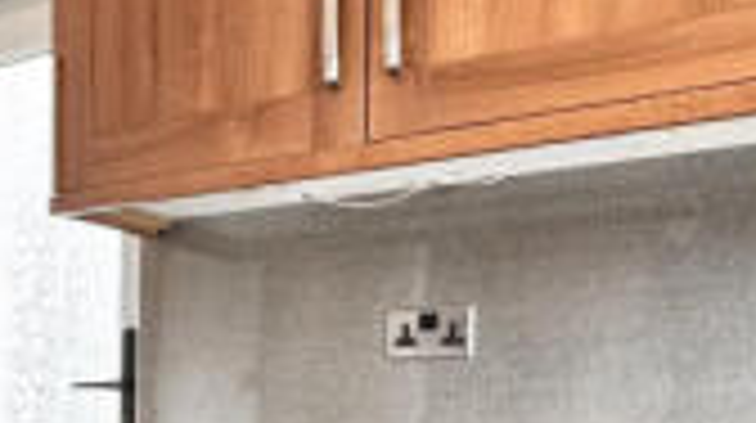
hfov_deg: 38.0
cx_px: 173
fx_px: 1061
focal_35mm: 53
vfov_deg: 21.5
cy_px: 457
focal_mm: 2.22
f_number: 2.2
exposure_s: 1/100
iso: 200
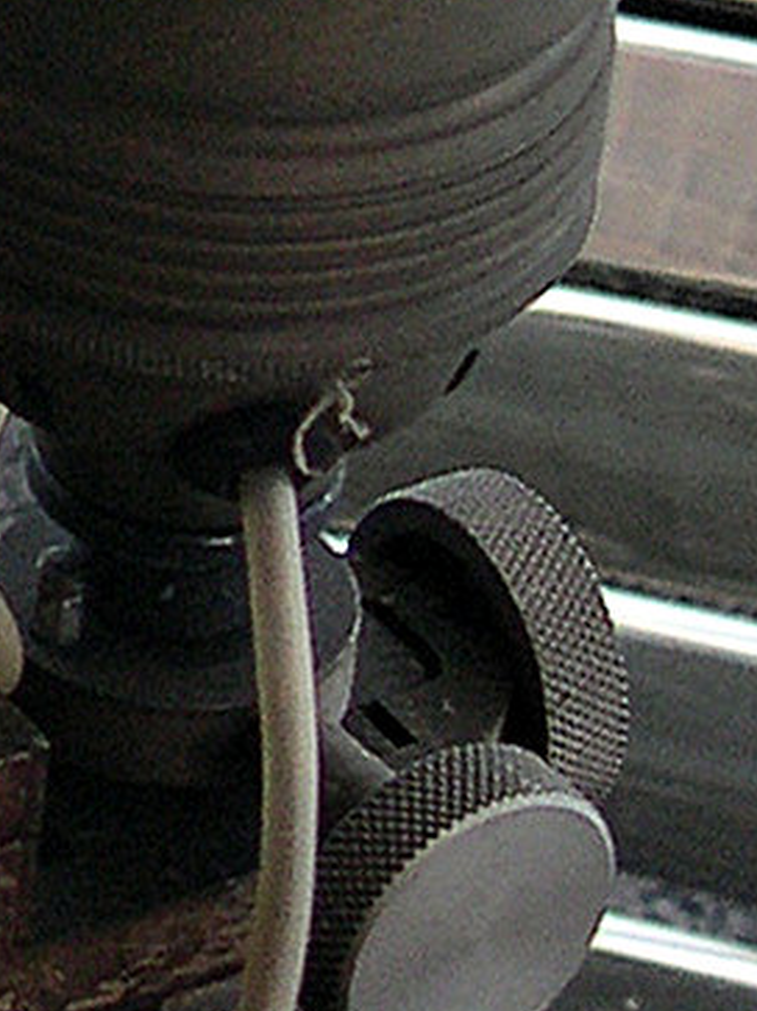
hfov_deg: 6.1
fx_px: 6944
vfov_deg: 8.3
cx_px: -829
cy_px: 92
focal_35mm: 238
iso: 100
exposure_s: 1/271
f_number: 2.8
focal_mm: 8
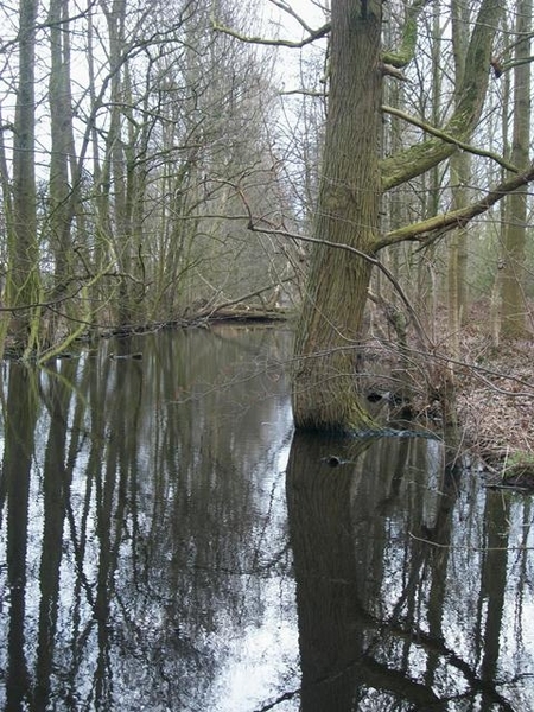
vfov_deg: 38.2
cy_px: 356
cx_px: 267
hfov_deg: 29.1
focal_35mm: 50
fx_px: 1028
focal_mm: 8.8
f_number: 3.6
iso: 80
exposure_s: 1/100
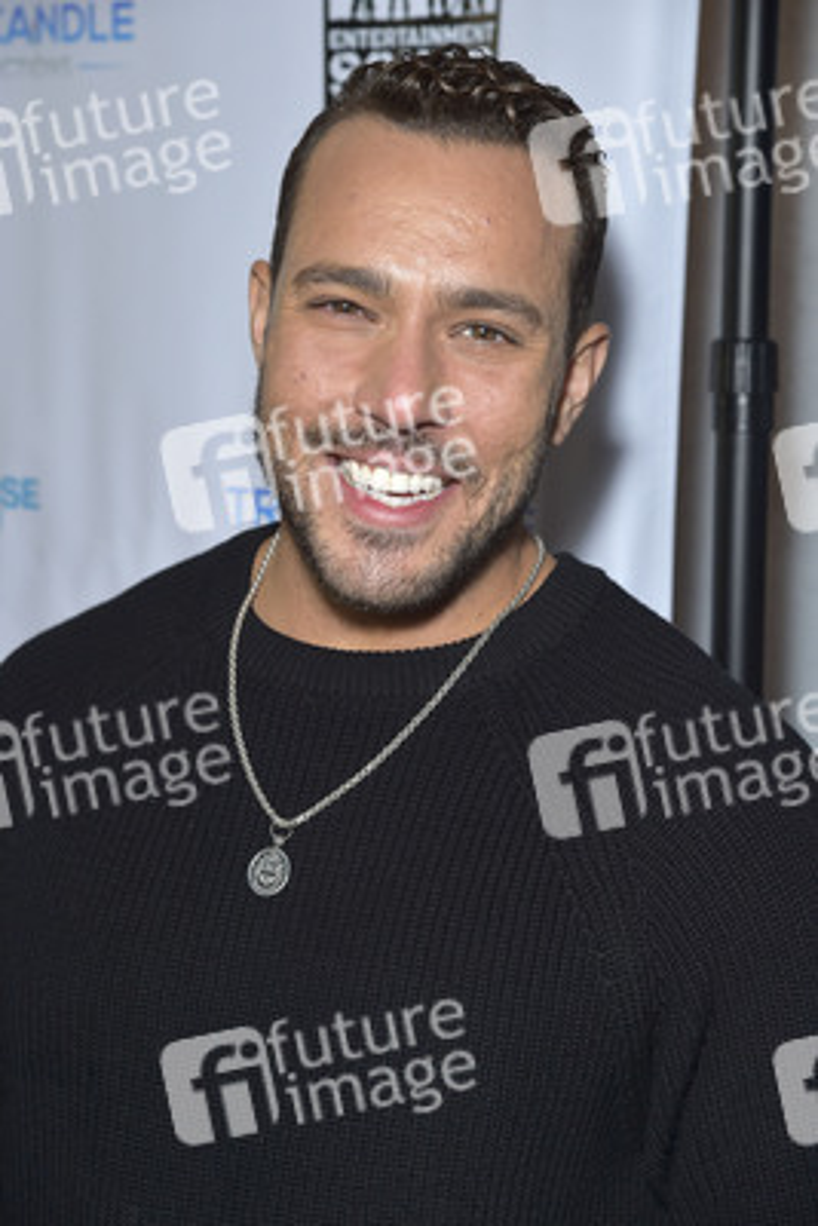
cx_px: 409
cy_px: 613
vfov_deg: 23.6
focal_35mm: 86
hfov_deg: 15.9
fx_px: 2928
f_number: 6.3
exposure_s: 1/250
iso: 1250
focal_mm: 86
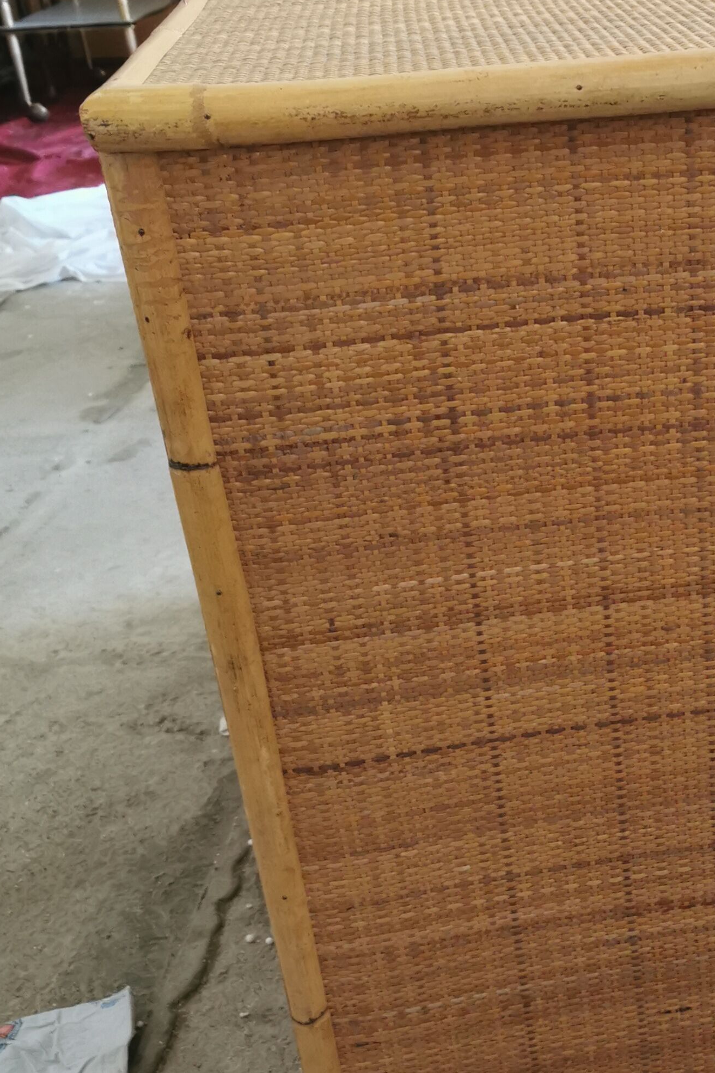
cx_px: 698
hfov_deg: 24.9
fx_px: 1549
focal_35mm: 52
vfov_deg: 38.1
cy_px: 612
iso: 200
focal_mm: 5.56
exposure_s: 1/60
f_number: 1.6
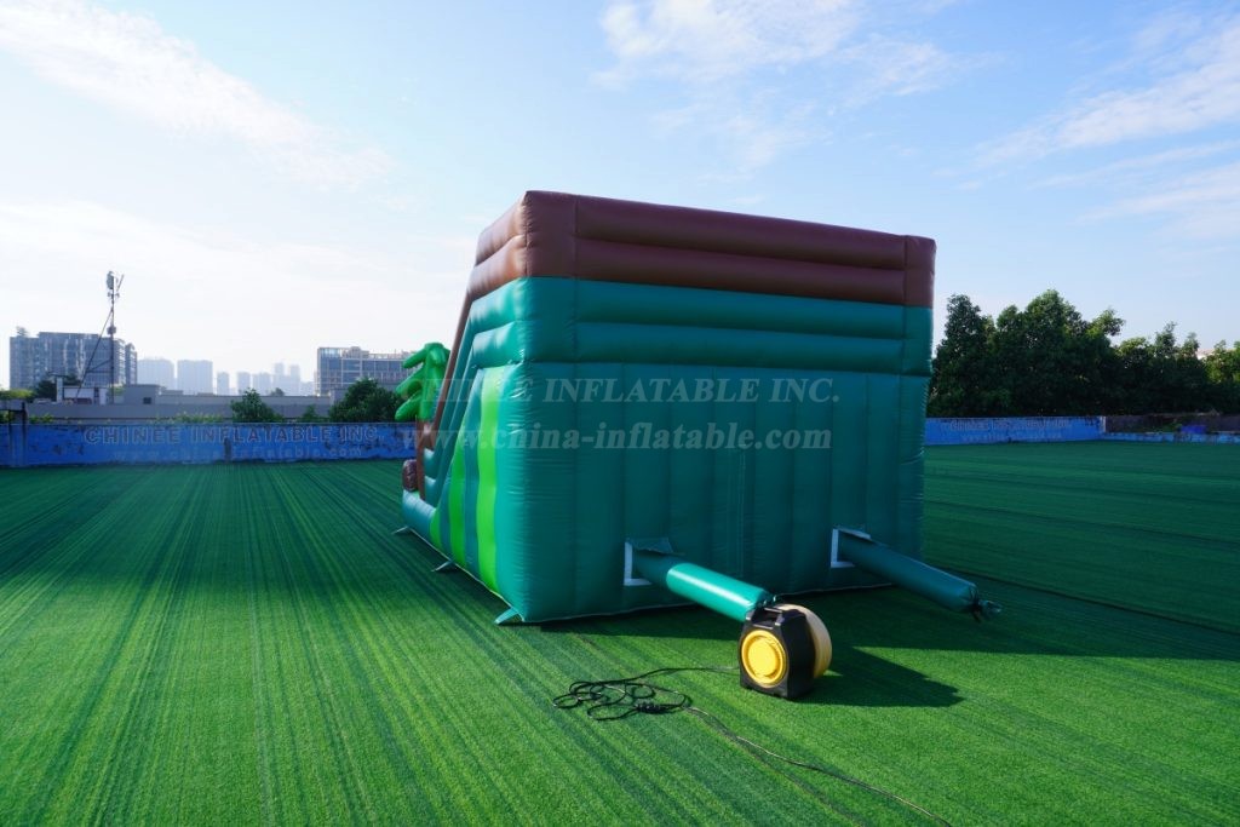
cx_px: 620
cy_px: 414
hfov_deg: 73.7
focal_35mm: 24
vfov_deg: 53.1
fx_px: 827
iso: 100
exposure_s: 1/125
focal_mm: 16
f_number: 9
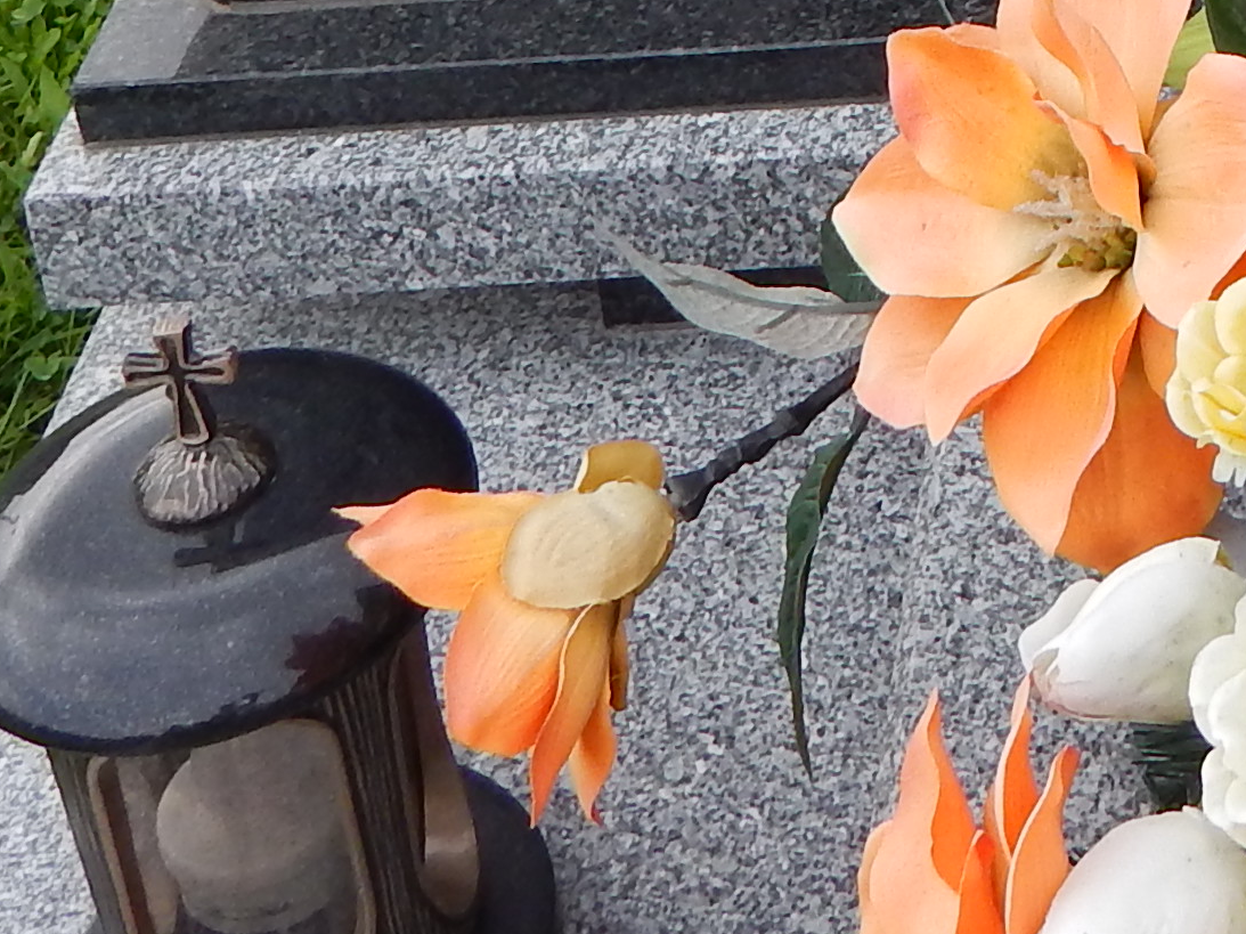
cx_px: 1433
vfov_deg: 13.3
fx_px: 3490
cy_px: -874
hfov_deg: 19.3
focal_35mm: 97
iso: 125
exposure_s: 1/640
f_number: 3
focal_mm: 4
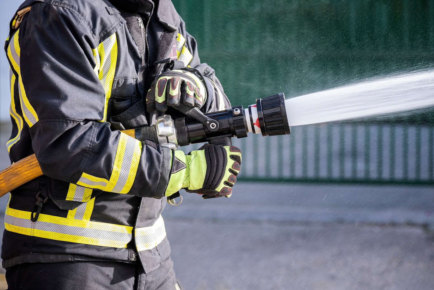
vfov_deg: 7.4
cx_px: 217
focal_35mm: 186
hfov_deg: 11.1
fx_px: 2242
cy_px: 145
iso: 320
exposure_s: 1/160
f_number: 5
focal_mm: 124.3
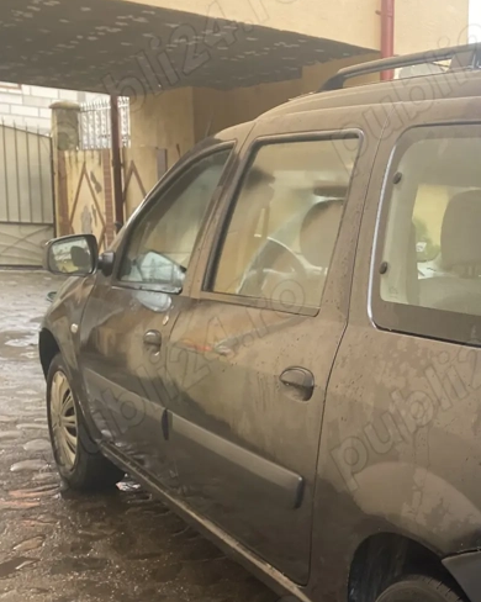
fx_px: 926
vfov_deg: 35.7
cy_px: 400
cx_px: 604
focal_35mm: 52
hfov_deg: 25.5
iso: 80
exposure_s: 1/121
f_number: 1.8
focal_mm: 4.25
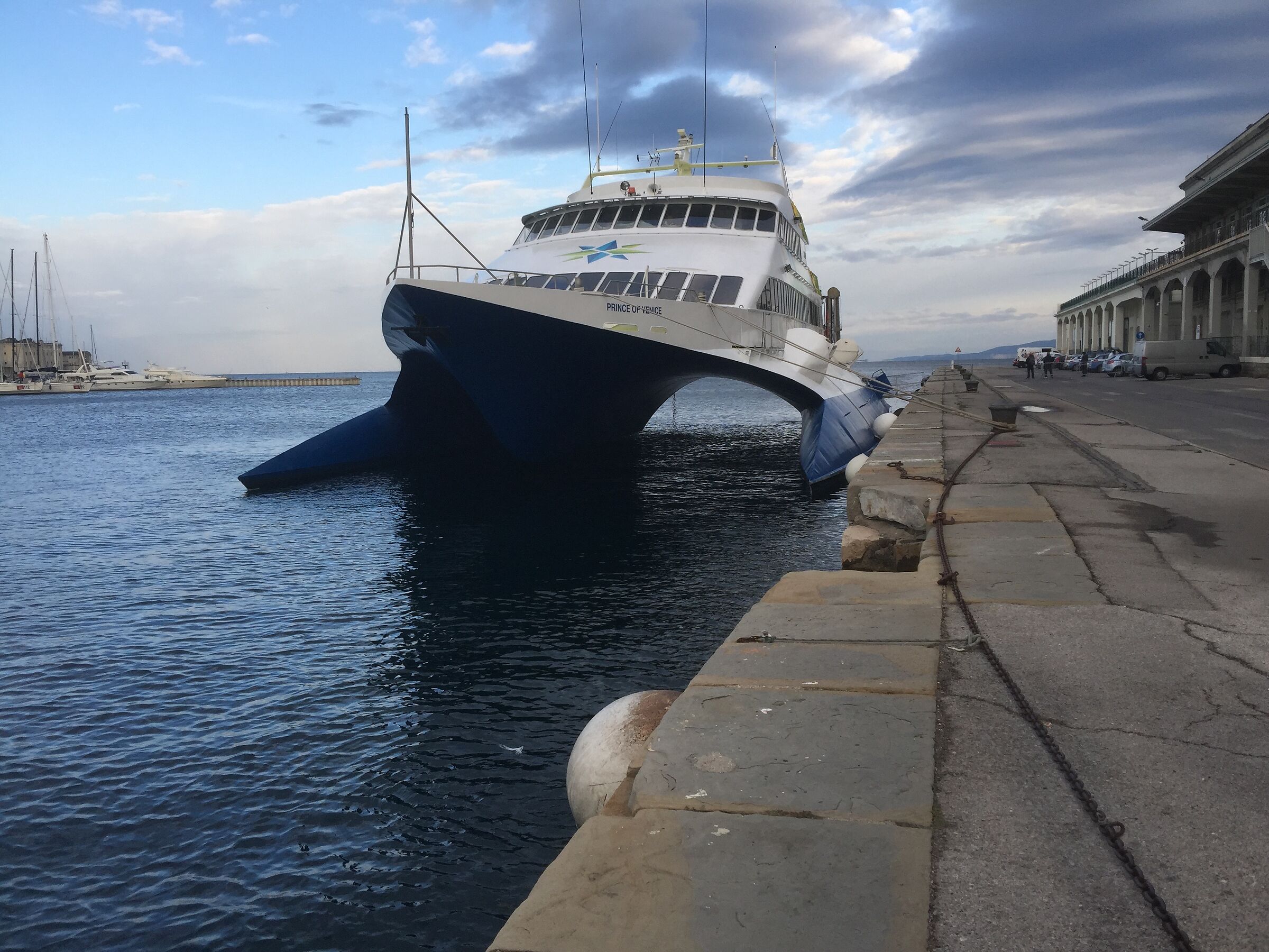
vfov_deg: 48.2
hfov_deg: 61.7
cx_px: 634
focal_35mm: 29
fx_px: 1063
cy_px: 476
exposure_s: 1/542
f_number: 2.2
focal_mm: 4.15
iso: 32
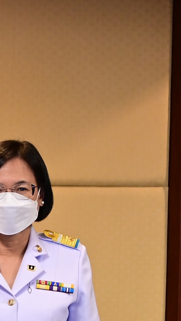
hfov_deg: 6.7
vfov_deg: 12.7
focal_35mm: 169
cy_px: 247
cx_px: -317
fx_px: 1442
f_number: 2.8
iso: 1000
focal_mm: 50
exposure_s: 1/100
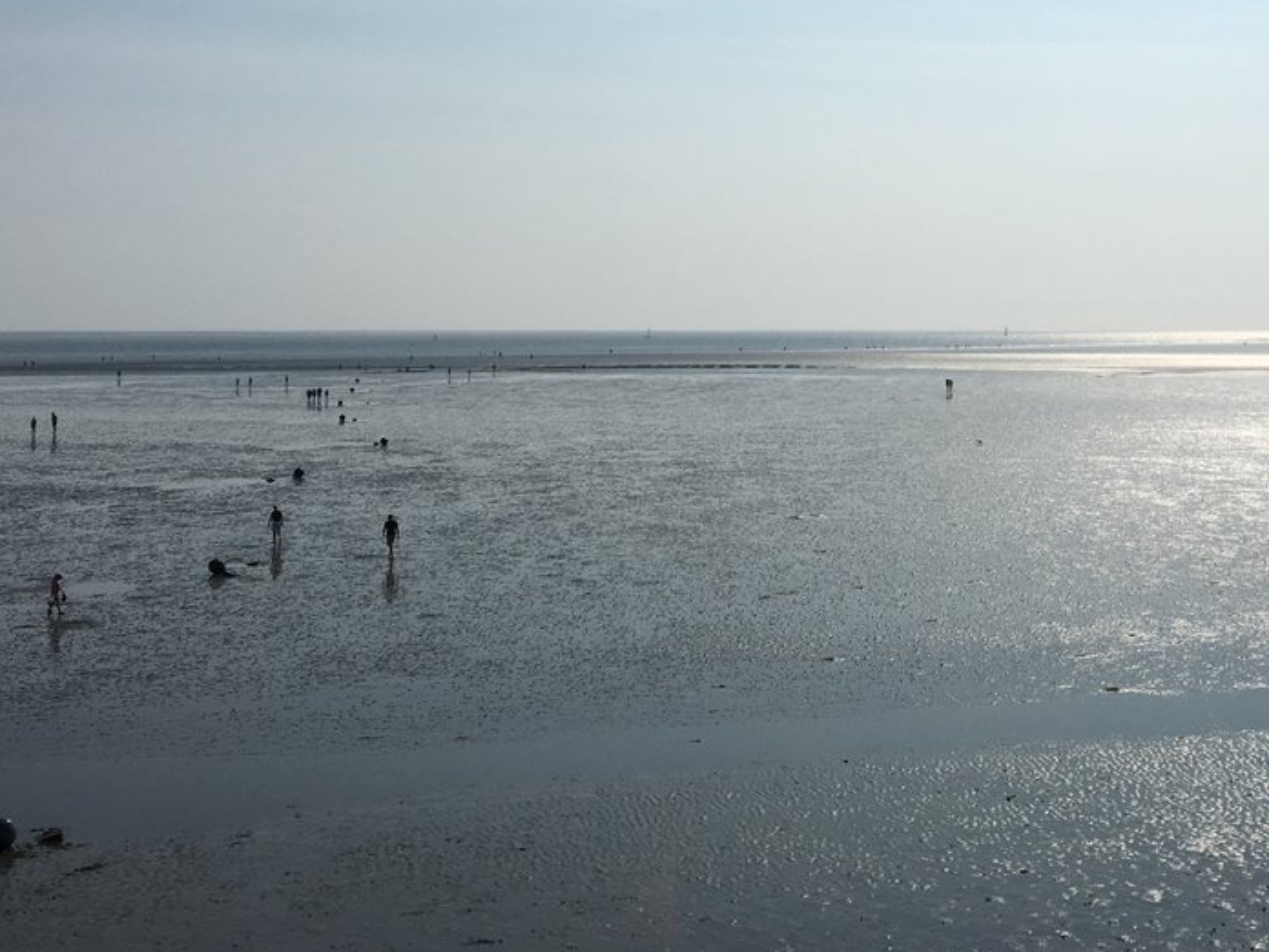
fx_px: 1833
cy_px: 303
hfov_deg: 37.7
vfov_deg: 28.9
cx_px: 870
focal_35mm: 50
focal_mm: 4.15
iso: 25
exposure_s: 1/10989
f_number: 2.2
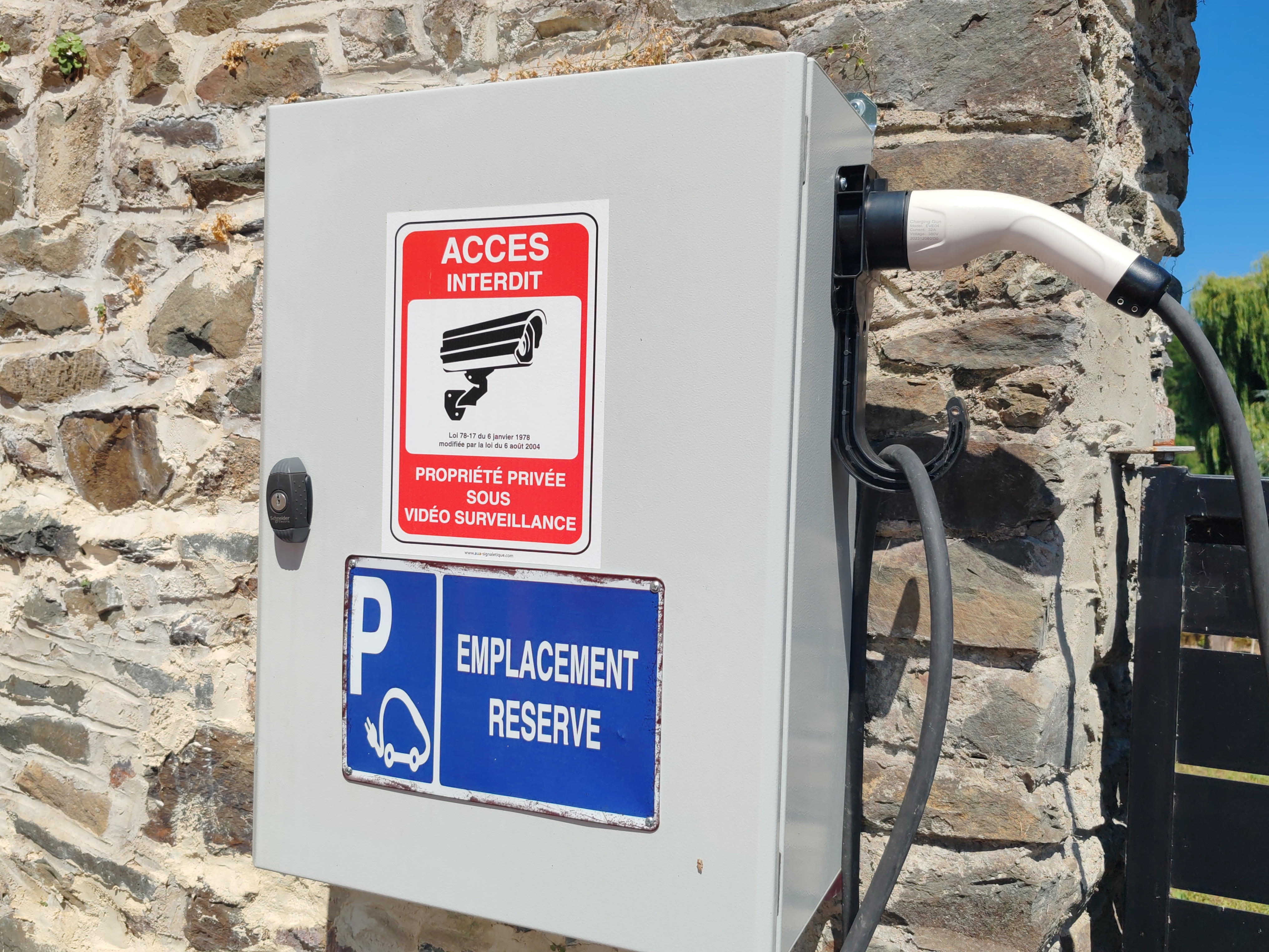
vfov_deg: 45.4
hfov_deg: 58.4
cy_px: 476
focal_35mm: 31
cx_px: 634
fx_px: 1136
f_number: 1.9
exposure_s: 1/1000
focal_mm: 6.12
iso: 50
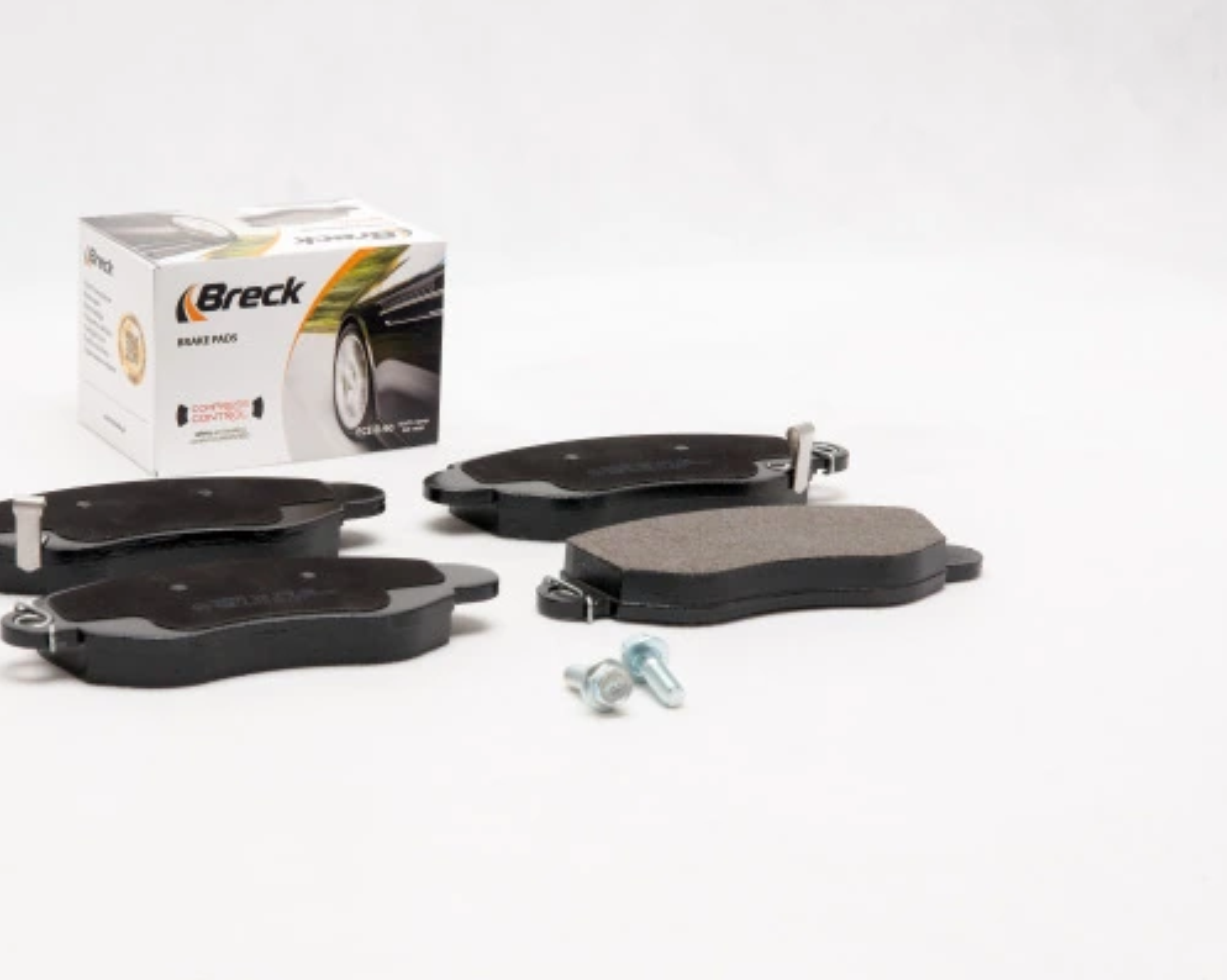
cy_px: 489
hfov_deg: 18.8
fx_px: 3702
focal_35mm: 102
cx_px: 541
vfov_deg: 15.1
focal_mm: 60
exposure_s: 1/200
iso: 100
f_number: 11
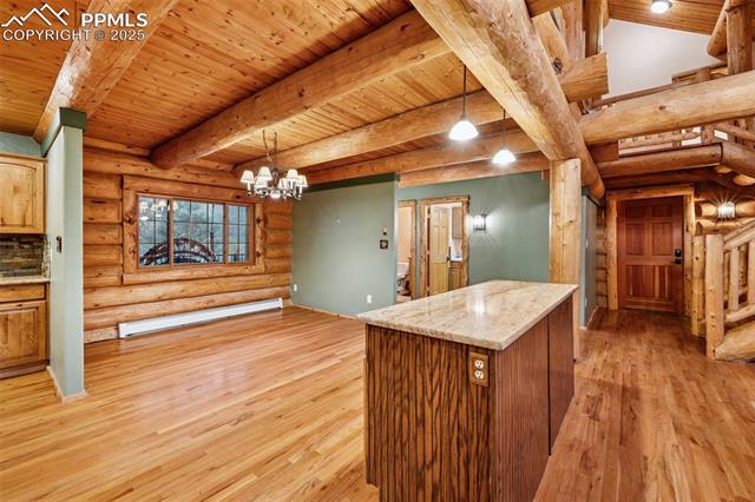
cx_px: 378
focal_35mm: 15
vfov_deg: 77.3
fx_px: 314
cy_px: 251
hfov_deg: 100.4
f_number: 11
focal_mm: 15
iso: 800
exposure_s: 1/2
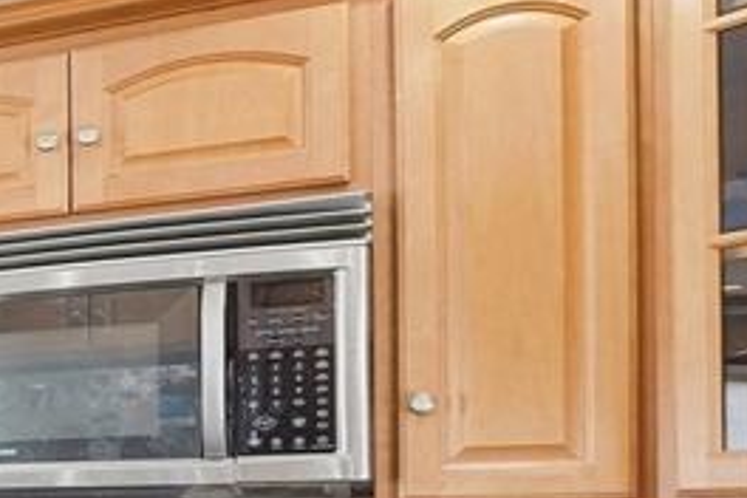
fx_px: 1327
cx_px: -690
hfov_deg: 19.8
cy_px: 579
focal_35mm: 64
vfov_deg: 20.1
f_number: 7.1
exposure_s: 1/200
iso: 400
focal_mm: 11
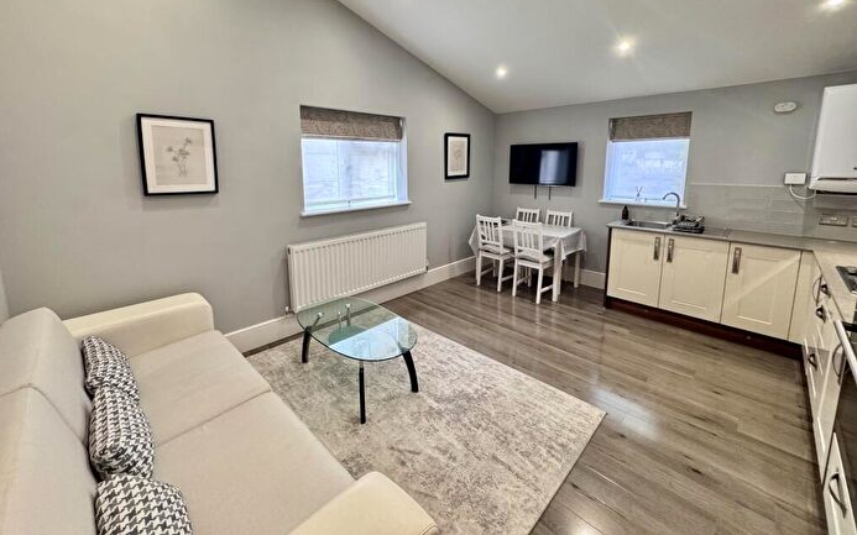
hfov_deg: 101.5
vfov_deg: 73.9
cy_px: 213
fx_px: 350
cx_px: 425
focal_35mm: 15
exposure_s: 1/60
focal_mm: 2.22
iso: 400
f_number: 2.2
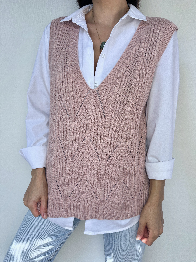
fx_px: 181
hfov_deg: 56.8
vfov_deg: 71.6
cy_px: 131
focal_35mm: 24
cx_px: 98
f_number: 1.78
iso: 80
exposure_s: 1/415
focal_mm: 6.86
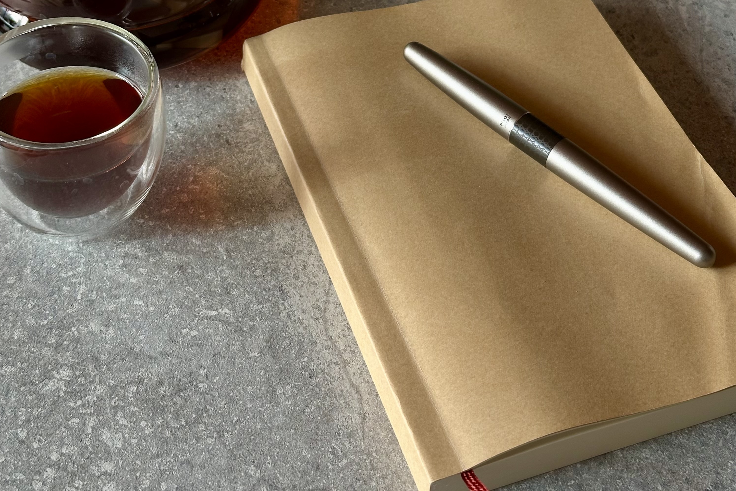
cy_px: 23
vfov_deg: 19.8
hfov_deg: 30.1
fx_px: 1370
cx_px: 368
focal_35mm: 67
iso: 64
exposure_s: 1/145
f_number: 1.78
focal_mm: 6.86
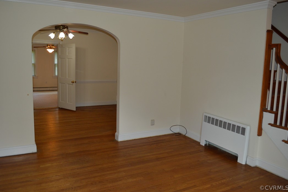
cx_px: 141
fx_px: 224
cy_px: 93
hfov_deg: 65.5
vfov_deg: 46.4
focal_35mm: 28
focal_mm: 18
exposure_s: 1/80
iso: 400
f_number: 4
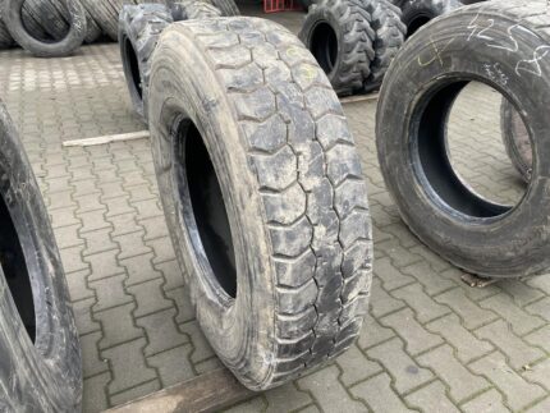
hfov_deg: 67.3
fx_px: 413
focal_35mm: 26
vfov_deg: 53.1
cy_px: 206
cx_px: 275
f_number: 1.8
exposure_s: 1/121
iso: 80
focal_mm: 4.25
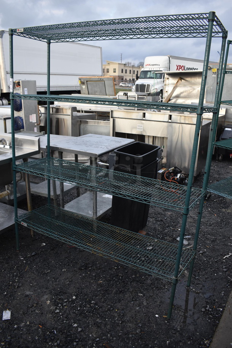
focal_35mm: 30
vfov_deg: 61.9
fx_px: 290
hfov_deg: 43.7
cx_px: 116
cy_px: 174
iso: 220
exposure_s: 1/250
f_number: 5.6
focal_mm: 20
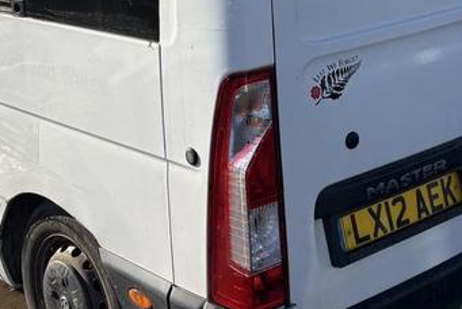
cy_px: 9
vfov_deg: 18.8
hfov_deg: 28.4
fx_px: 912
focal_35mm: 71
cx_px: 218
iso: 50
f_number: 1.6
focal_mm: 5.96
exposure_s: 1/3279
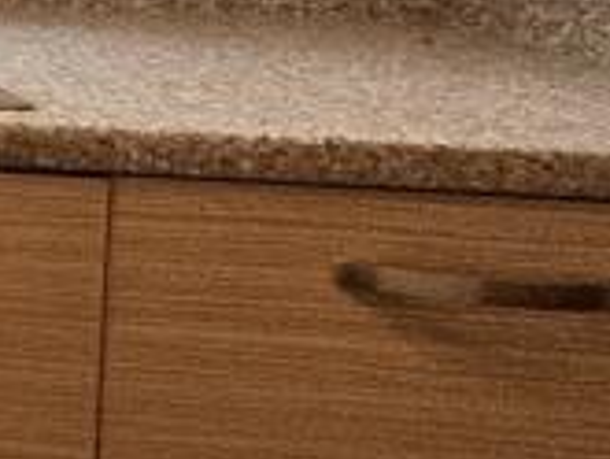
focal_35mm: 87
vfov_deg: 16.0
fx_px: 1534
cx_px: -1161
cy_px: -152
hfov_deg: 12.0
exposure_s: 1/100
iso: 100
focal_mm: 2.22
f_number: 2.2
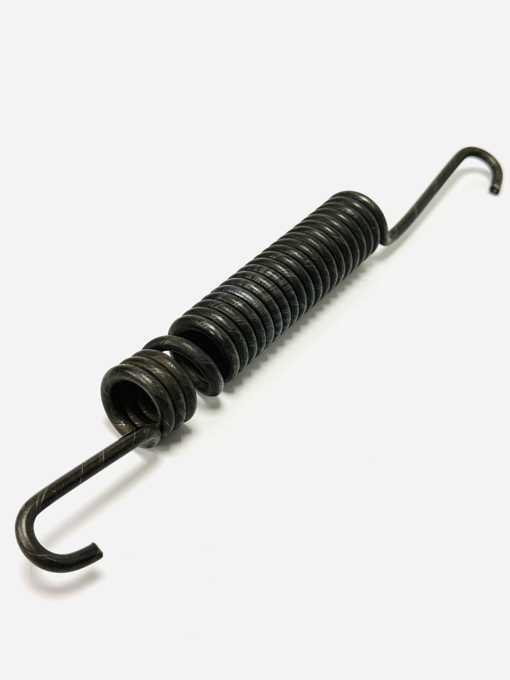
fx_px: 943
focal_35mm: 48
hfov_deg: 30.3
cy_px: 340
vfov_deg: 39.7
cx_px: 255
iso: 50
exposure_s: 1/121
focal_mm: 6.76
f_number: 1.78
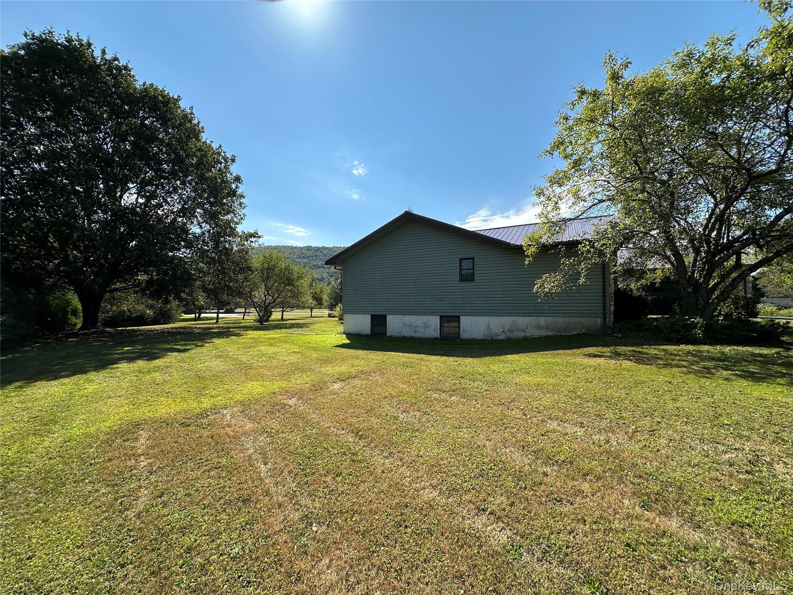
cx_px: 396
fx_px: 321
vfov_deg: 85.7
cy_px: 298
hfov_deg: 102.1
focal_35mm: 14
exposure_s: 1/1887
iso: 50
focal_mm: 2.22
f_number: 2.2
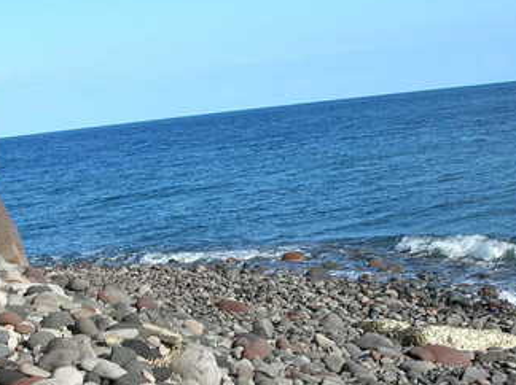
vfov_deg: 16.5
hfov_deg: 21.9
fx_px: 1325
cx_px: 362
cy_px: 276
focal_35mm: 89
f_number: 3.7
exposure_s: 1/539
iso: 50
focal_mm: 6
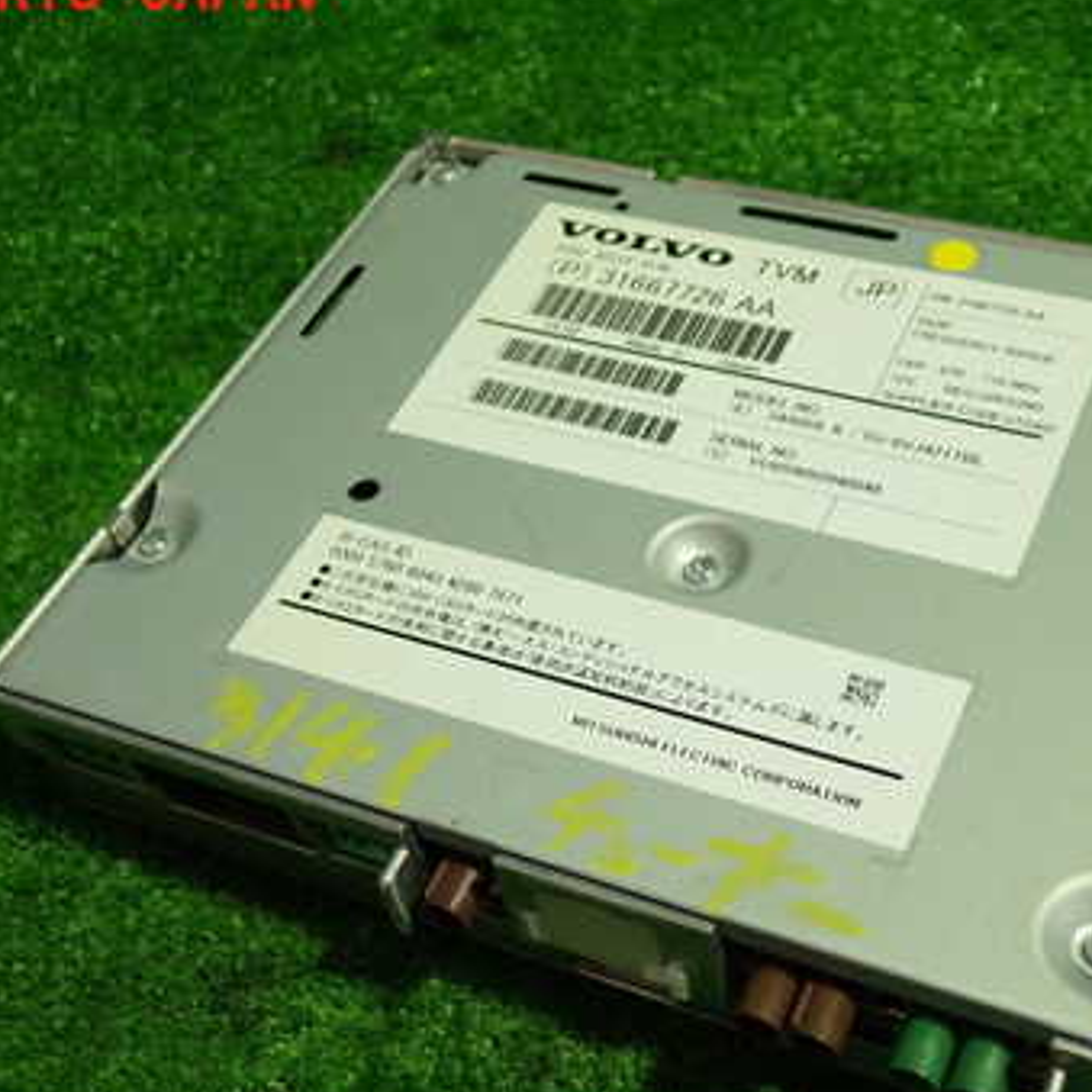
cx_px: 696
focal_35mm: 47
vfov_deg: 35.9
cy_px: 673
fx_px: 1677
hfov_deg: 35.8
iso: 200
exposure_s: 1/50
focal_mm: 5.4
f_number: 2.3
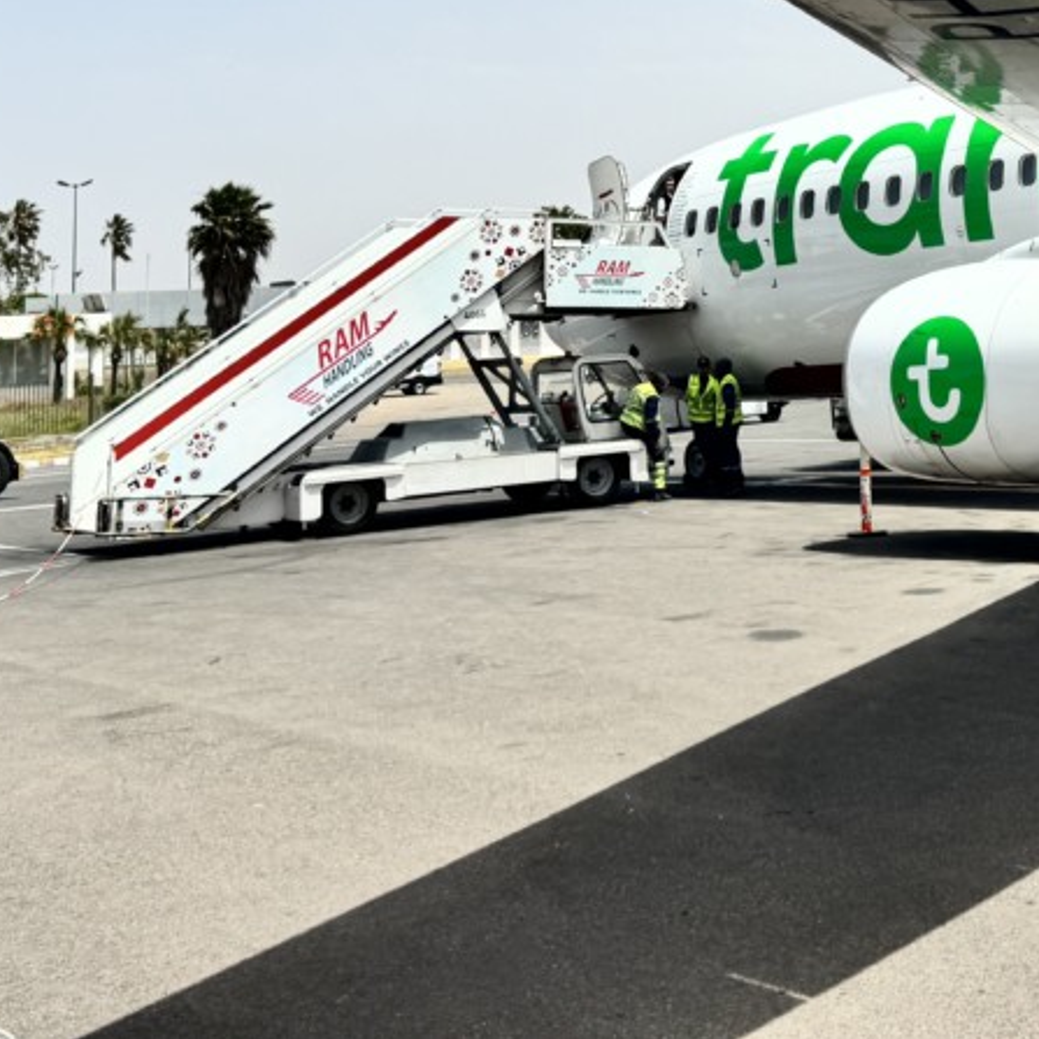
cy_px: -2
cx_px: 802
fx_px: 1936
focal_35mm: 57
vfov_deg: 28.2
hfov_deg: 29.5
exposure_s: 1/7092
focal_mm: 6.76
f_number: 1.78
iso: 80
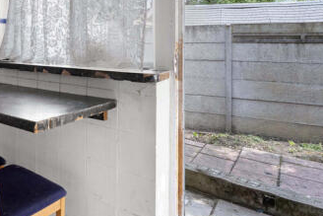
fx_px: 251
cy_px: 52
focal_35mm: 28
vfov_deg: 44.7
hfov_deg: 59.6
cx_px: 59
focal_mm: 14
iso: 800
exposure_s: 1/250
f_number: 7.1
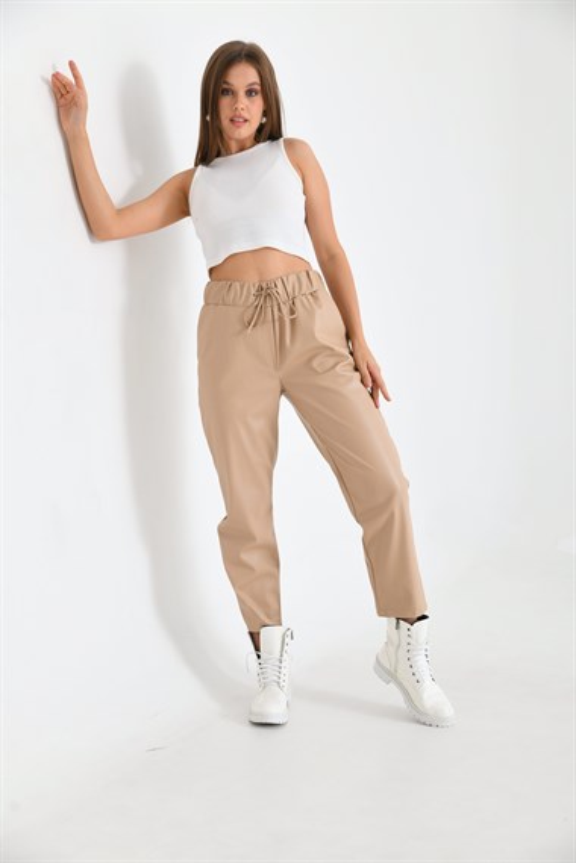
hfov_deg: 24.6
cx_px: 288
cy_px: 432
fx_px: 1320
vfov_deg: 36.2
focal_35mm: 55
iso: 100
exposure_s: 1/125
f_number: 5.6
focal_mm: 55
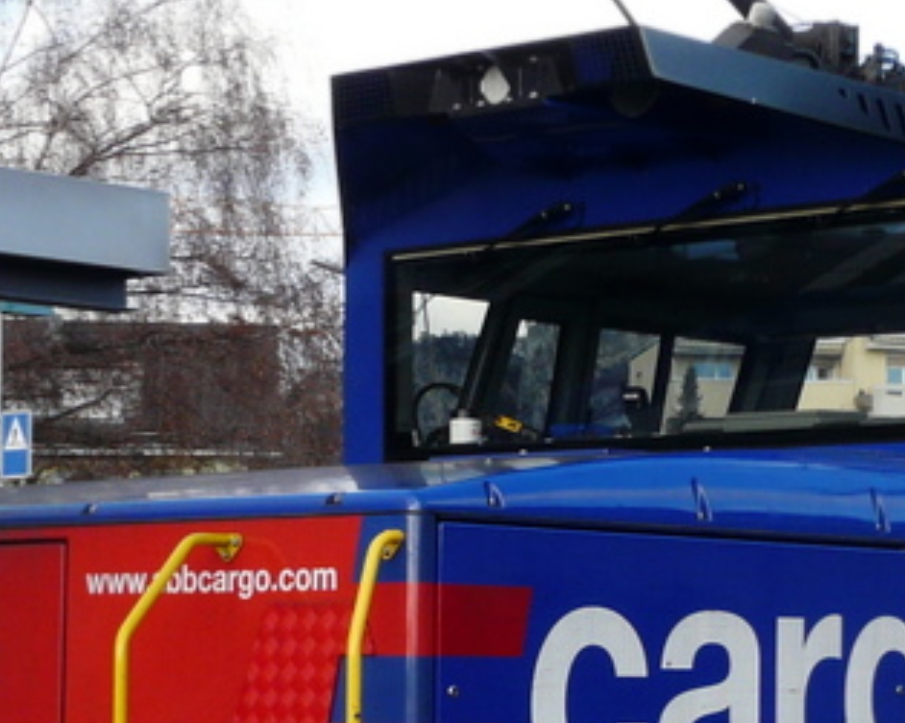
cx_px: 533
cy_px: 556
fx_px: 3079
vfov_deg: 13.3
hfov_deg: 16.7
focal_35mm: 115
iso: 100
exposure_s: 1/160
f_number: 4
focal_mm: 6.1
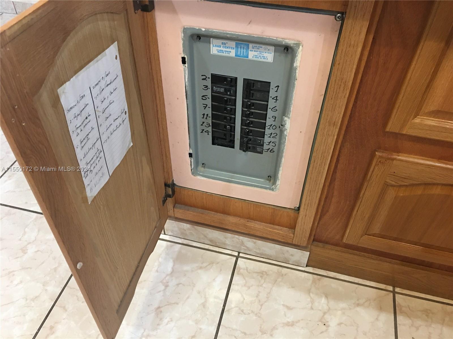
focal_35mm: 29
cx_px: 226
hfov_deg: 61.7
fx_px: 380
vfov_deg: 48.2
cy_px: 170
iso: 100
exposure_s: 1/10
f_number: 2.2
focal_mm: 4.15
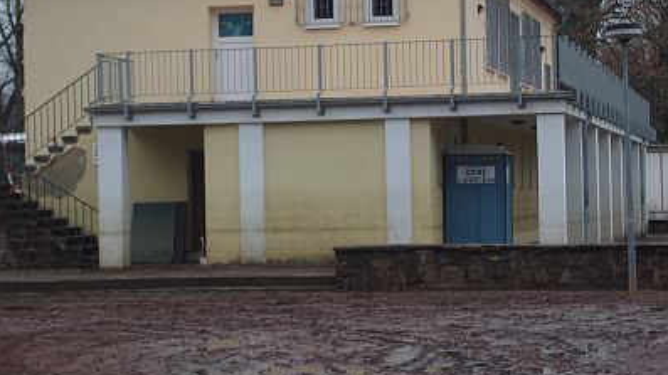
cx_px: 333
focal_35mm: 112
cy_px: 166
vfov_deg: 10.8
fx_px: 1983
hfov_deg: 19.1
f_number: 5.2
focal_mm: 21.9
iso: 100
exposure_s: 1/200
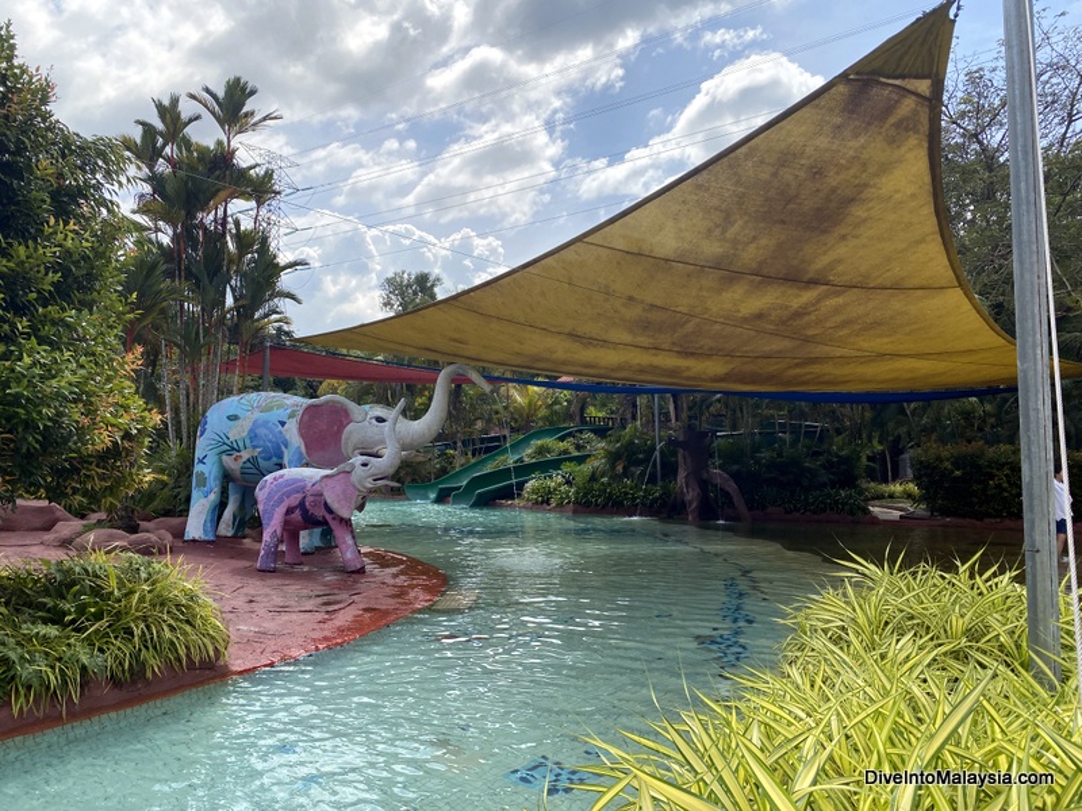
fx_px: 813
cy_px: 406
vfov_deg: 53.1
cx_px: 541
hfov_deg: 67.3
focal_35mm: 26
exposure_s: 1/3731
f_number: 1.8
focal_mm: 4.25
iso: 32
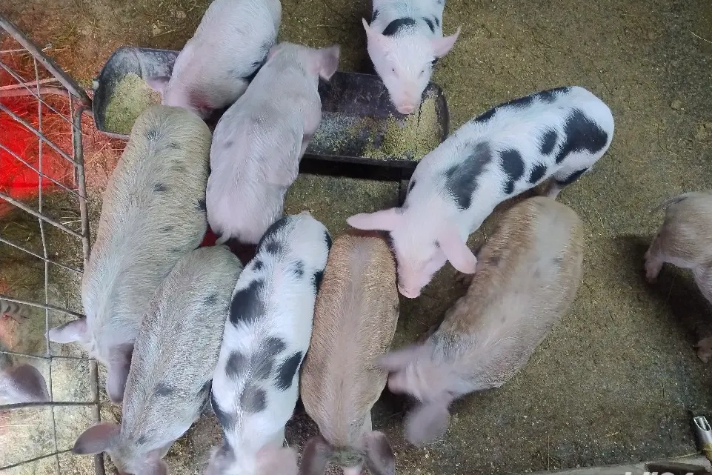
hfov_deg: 69.4
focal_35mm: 26
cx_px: 370
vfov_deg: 49.5
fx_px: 514
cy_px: 225
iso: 866
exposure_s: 1/33.3
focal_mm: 5.56
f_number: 1.8
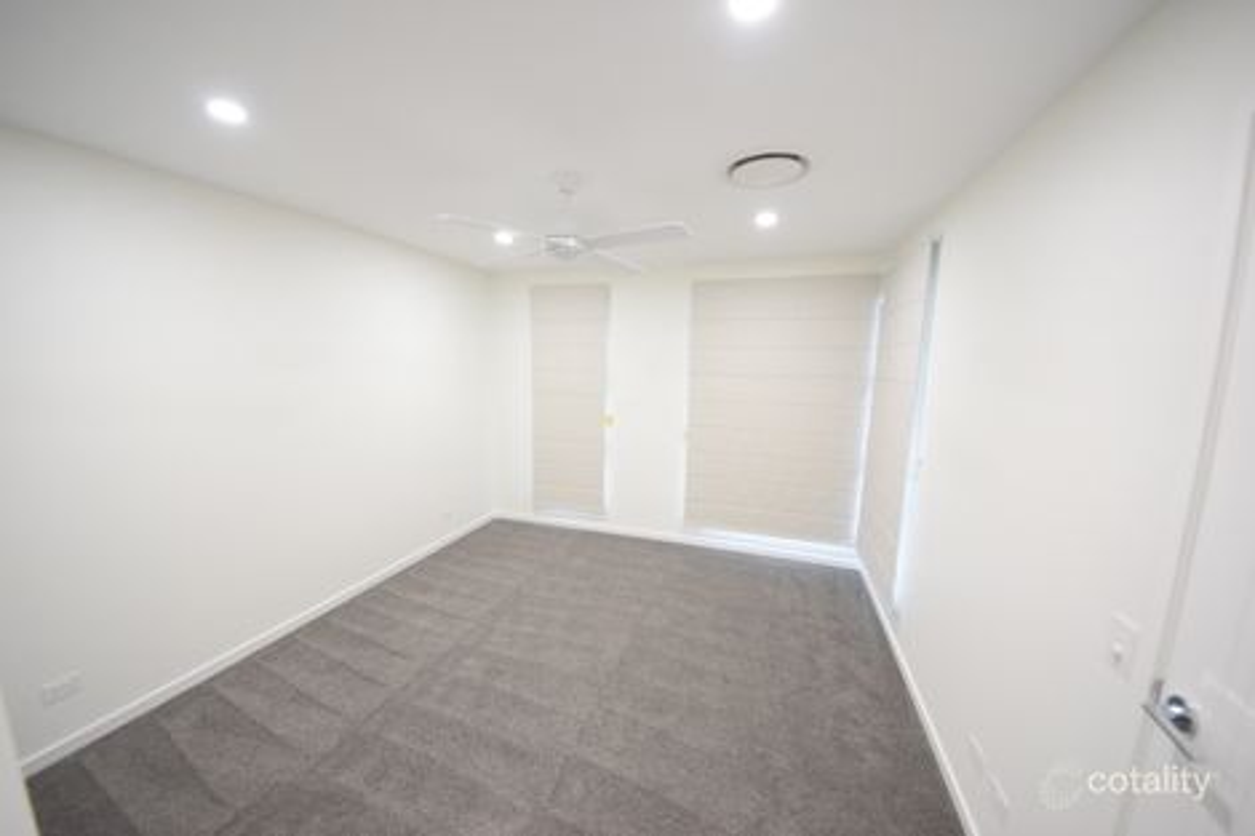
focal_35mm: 12
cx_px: 628
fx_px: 418
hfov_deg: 112.6
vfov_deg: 90.0
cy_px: 418
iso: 1600
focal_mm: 8
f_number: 4.5
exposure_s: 1/60
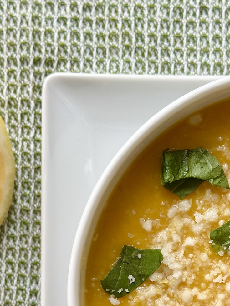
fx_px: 868
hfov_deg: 15.1
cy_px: 268
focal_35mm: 98
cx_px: 128
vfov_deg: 19.7
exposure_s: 1/120
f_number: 1.78
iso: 160
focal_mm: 6.86
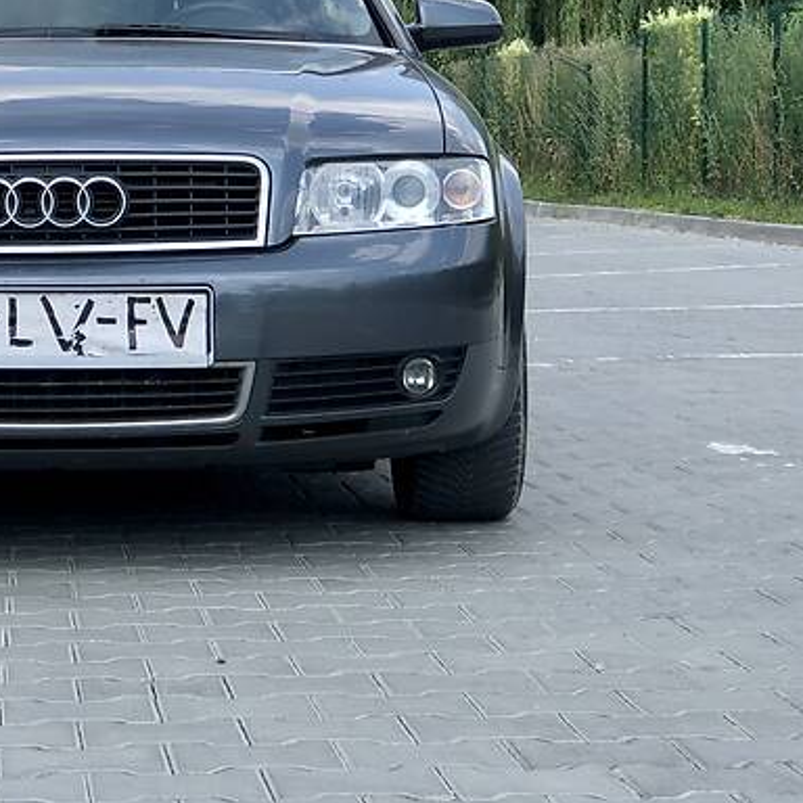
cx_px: 54
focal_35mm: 105
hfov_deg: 16.3
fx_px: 2756
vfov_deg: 16.5
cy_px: 182
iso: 20
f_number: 2.8
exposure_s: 1/489
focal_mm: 6.6
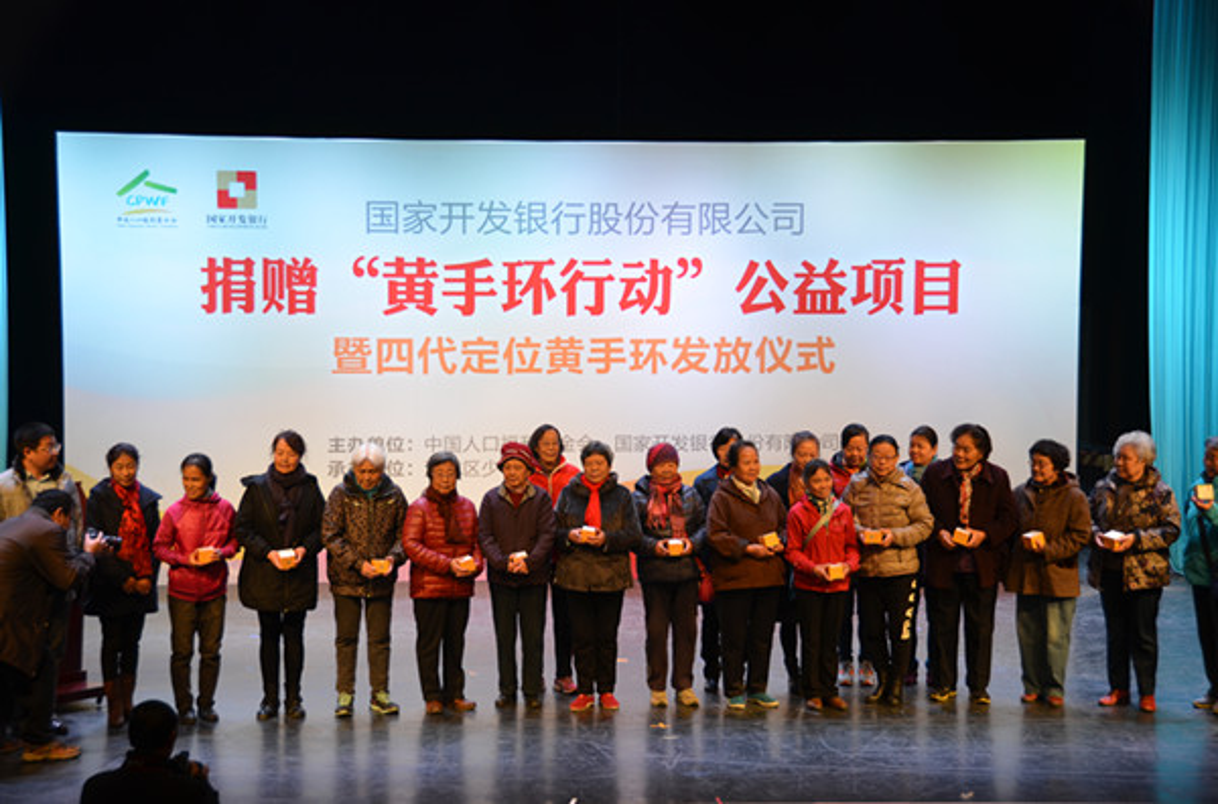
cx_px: 609
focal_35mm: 75
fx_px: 2530
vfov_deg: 18.1
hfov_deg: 27.1
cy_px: 402
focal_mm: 50
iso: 400
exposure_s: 1/100
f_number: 5
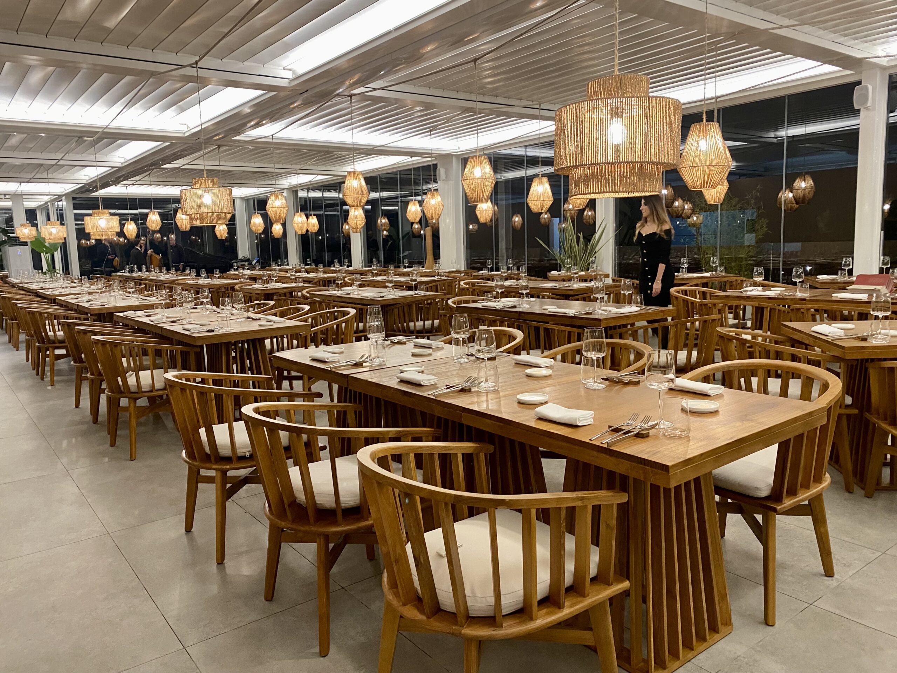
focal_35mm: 26
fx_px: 674
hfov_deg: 67.3
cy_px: 336
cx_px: 448
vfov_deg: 53.1
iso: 200
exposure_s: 1/50
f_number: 1.8
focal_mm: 4.25
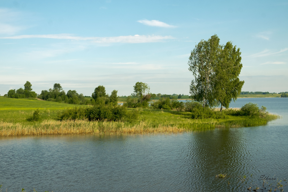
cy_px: 96
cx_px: 144
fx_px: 392
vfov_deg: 27.5
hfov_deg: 40.3
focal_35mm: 49
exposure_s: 1/250
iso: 200
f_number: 10
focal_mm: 32.9
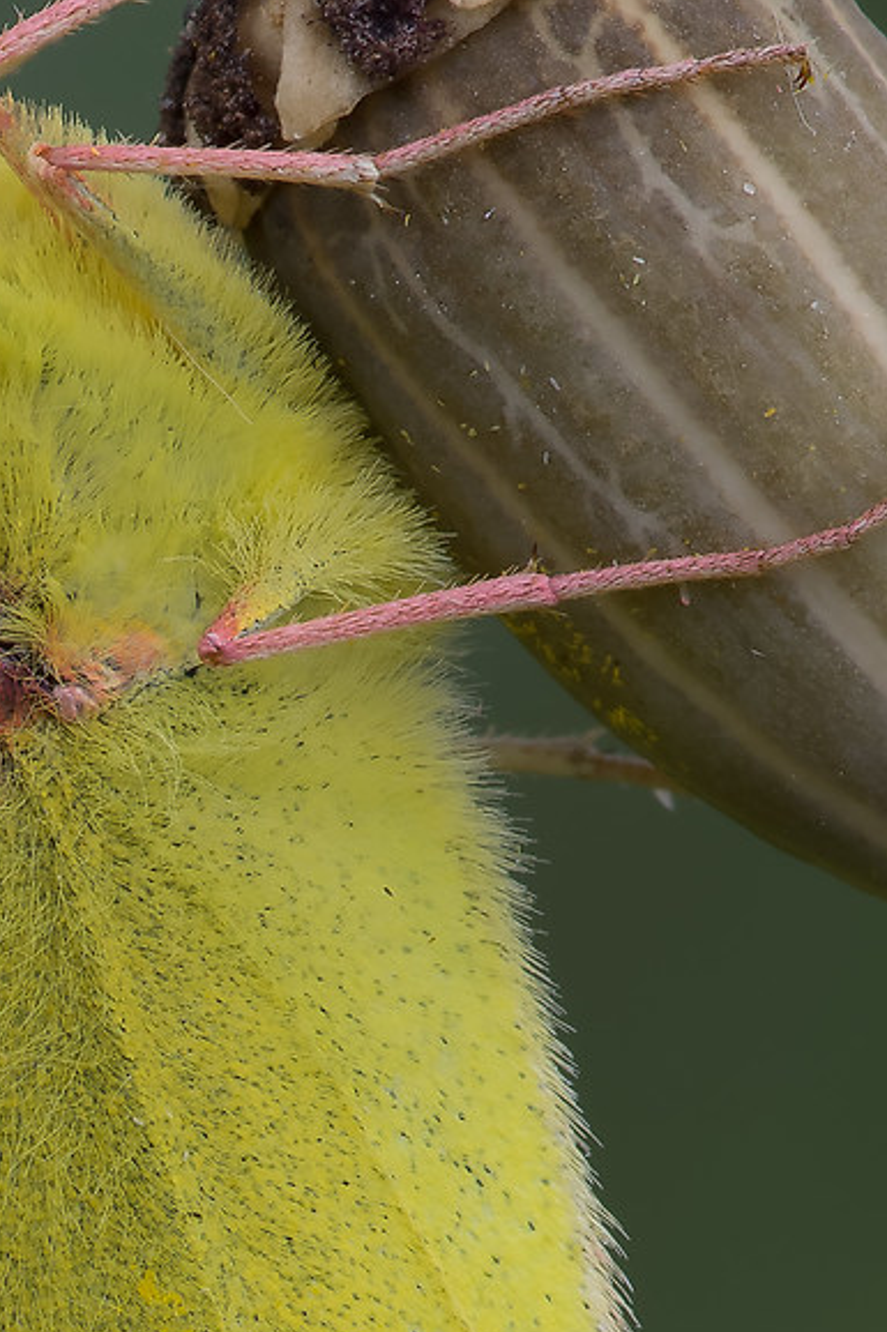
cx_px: -146
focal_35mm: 623
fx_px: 23037
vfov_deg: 3.3
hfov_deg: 2.2
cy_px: 1567
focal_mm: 100
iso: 100
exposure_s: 1/30
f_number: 11
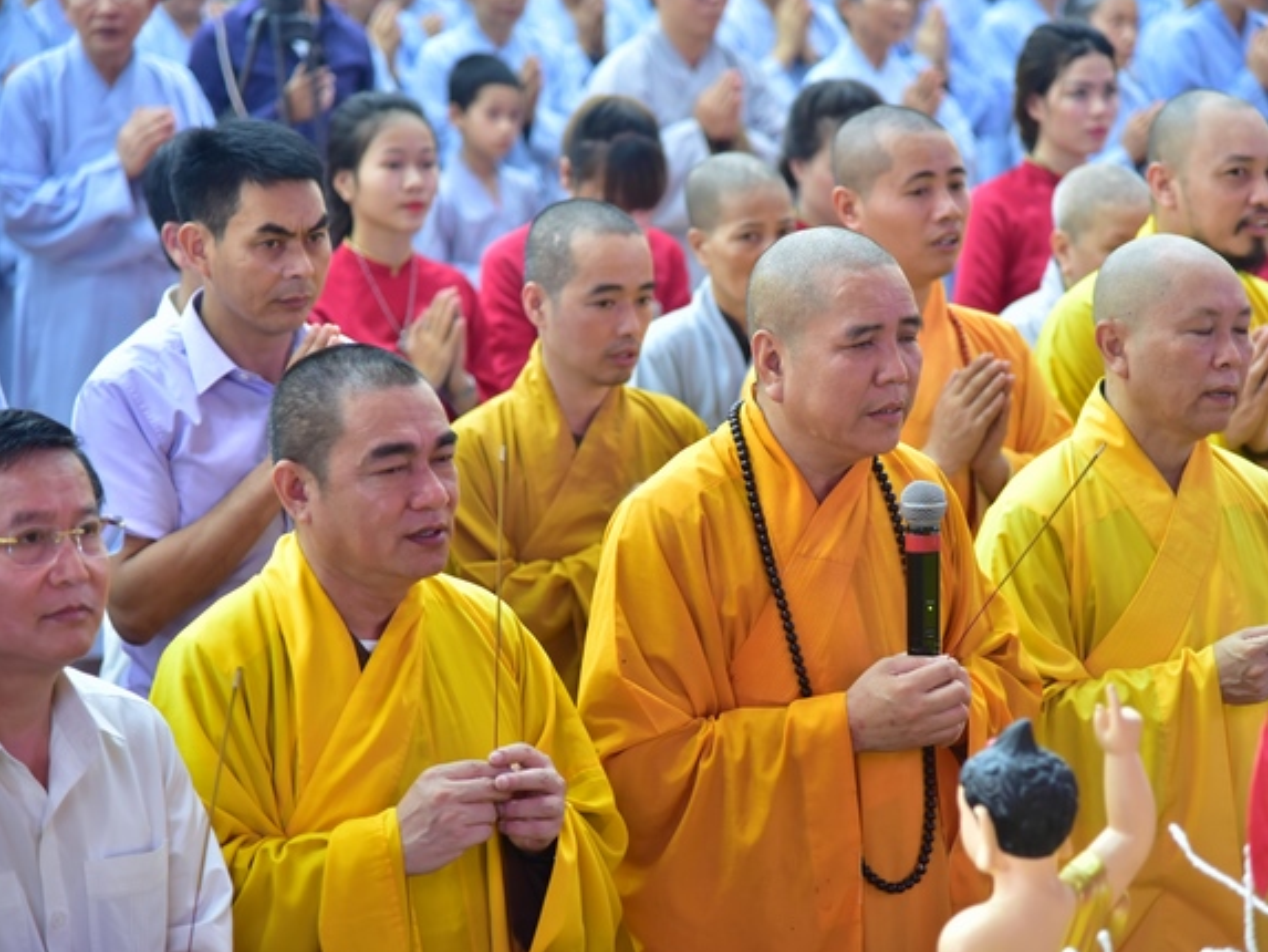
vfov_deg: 12.4
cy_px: 474
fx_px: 4397
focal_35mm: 120
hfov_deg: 16.4
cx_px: 717
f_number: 4
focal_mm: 110
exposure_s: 1/20
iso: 800
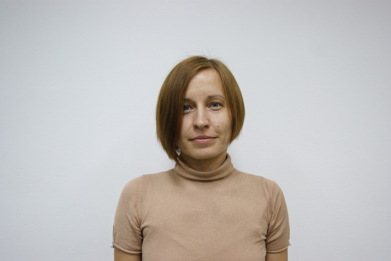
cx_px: 196
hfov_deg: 46.4
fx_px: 456
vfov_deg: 31.9
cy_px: 130
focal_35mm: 42
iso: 400
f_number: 4.5
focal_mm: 28
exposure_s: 1/40
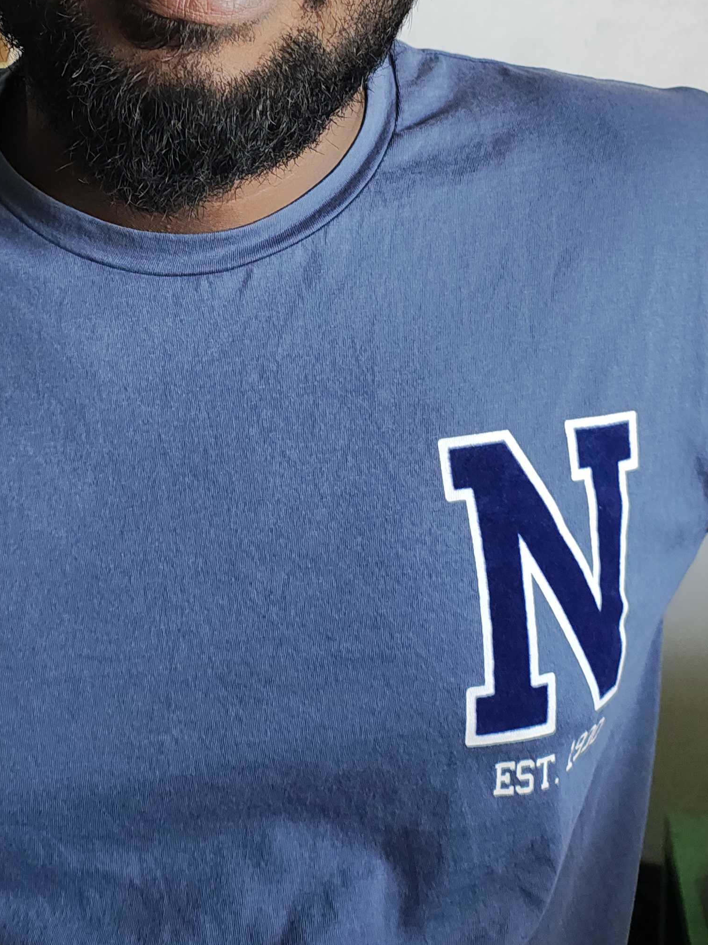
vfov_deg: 35.7
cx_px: 216
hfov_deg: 28.3
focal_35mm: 51
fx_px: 1391
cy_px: 136
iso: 205
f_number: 1.4
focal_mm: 5.89
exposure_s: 1/60.2
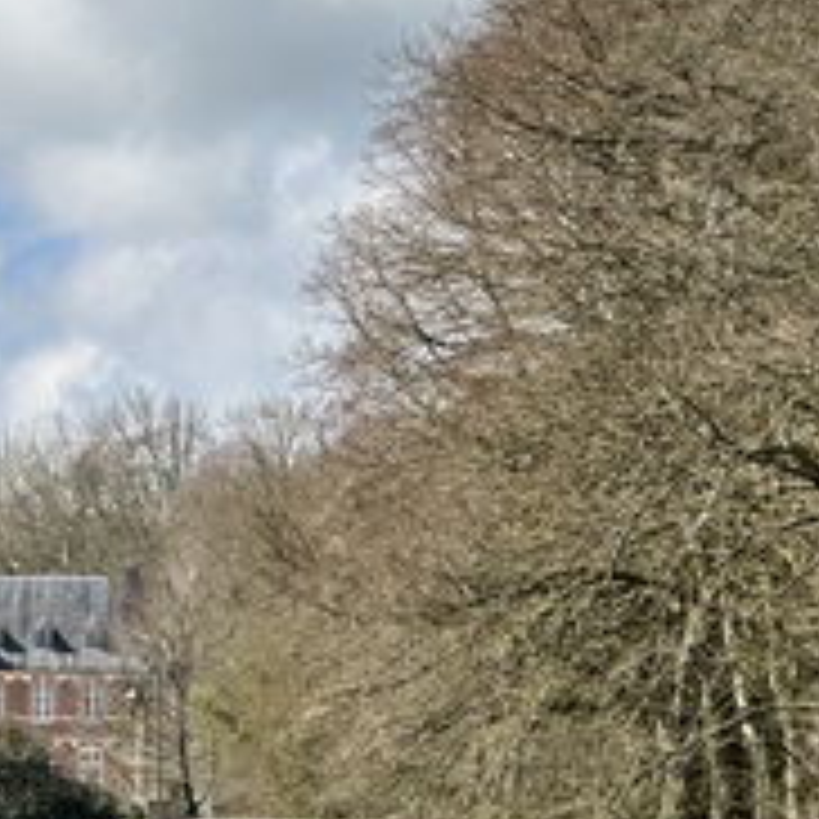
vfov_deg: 7.8
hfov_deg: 7.7
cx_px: -198
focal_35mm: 224
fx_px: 5996
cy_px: 603
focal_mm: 9
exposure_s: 1/786
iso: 32
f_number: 2.8
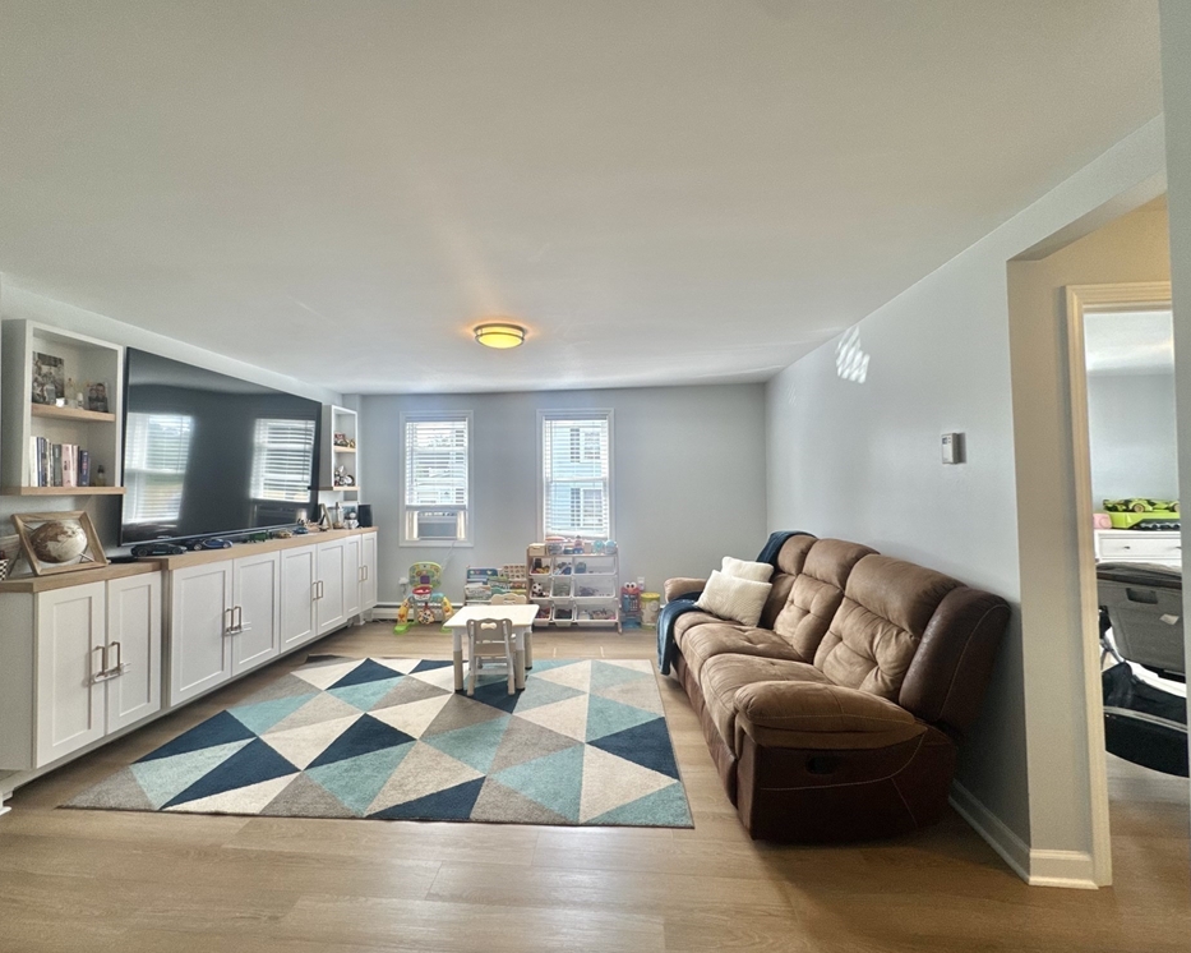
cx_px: 574
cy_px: 469
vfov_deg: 84.0
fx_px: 529
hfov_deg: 96.8
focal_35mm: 15
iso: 80
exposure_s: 1/120
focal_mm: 2.22
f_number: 2.2
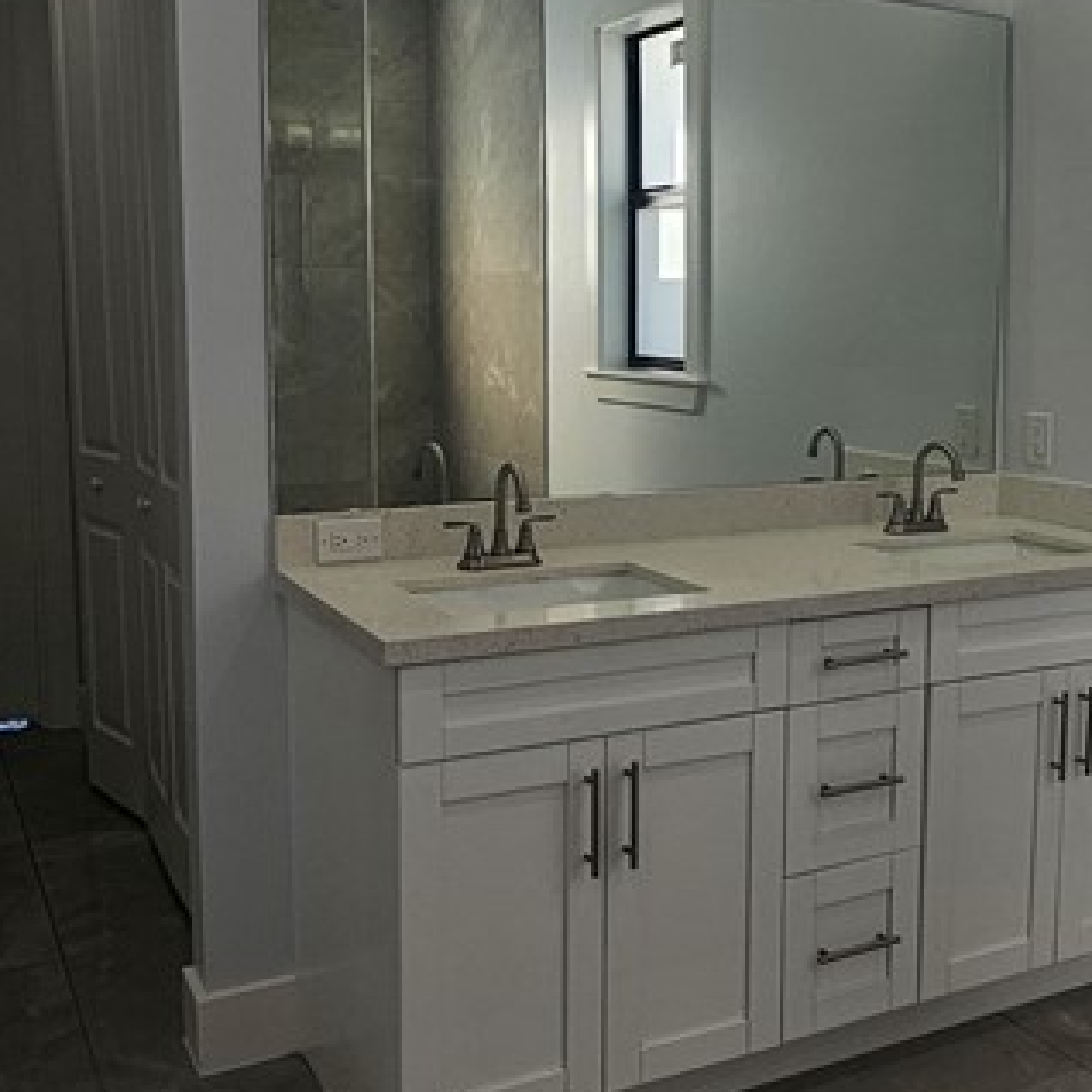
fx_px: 1321
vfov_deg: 44.7
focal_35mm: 37
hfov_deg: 44.4
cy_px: 450
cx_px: 707
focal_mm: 2.2
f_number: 2.2
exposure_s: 1/151
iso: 50
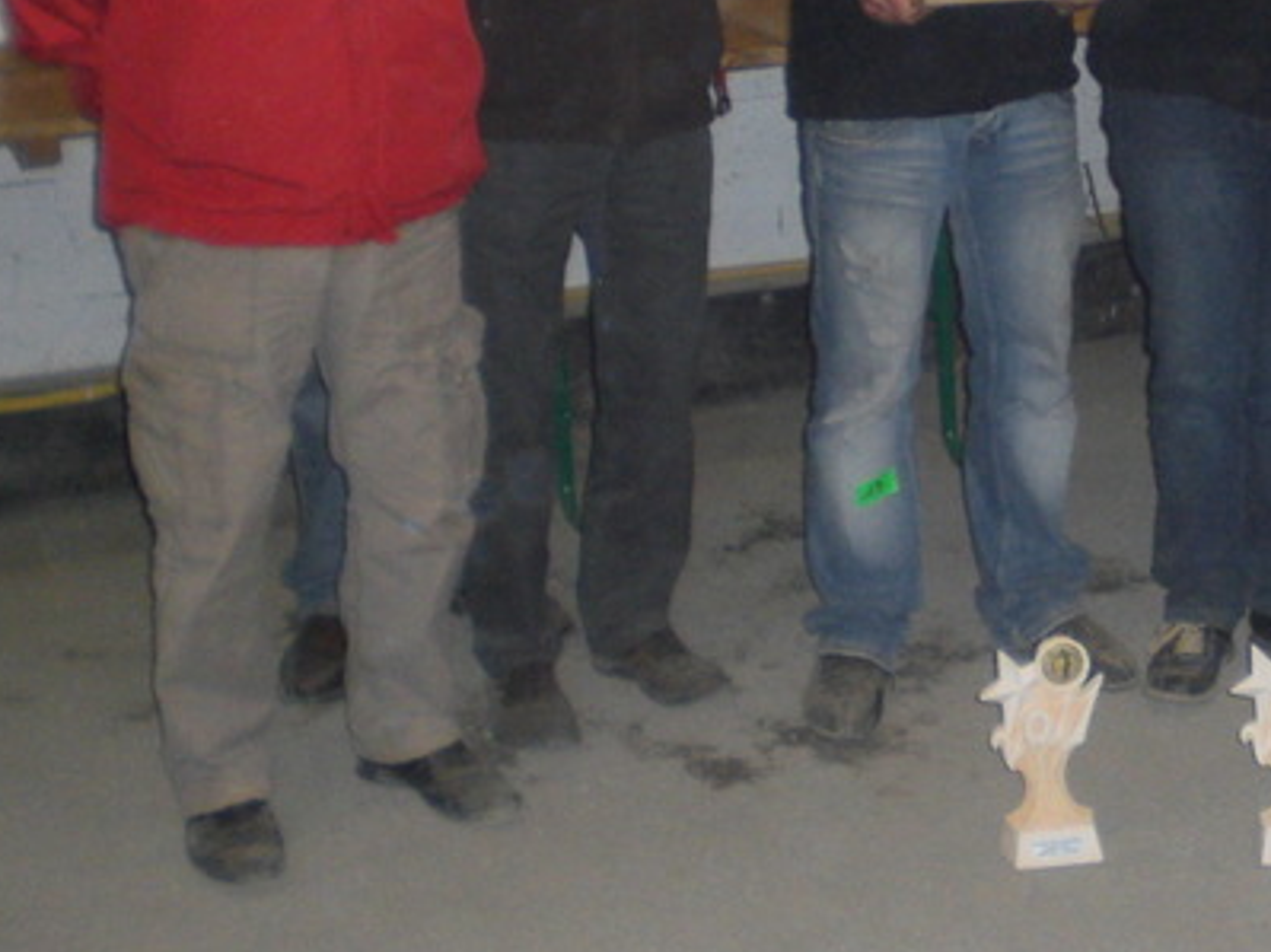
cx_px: 1246
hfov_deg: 23.0
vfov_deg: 17.6
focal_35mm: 82
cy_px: 24
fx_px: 3010
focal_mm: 6.3
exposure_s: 1/60
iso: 200
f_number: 3.1
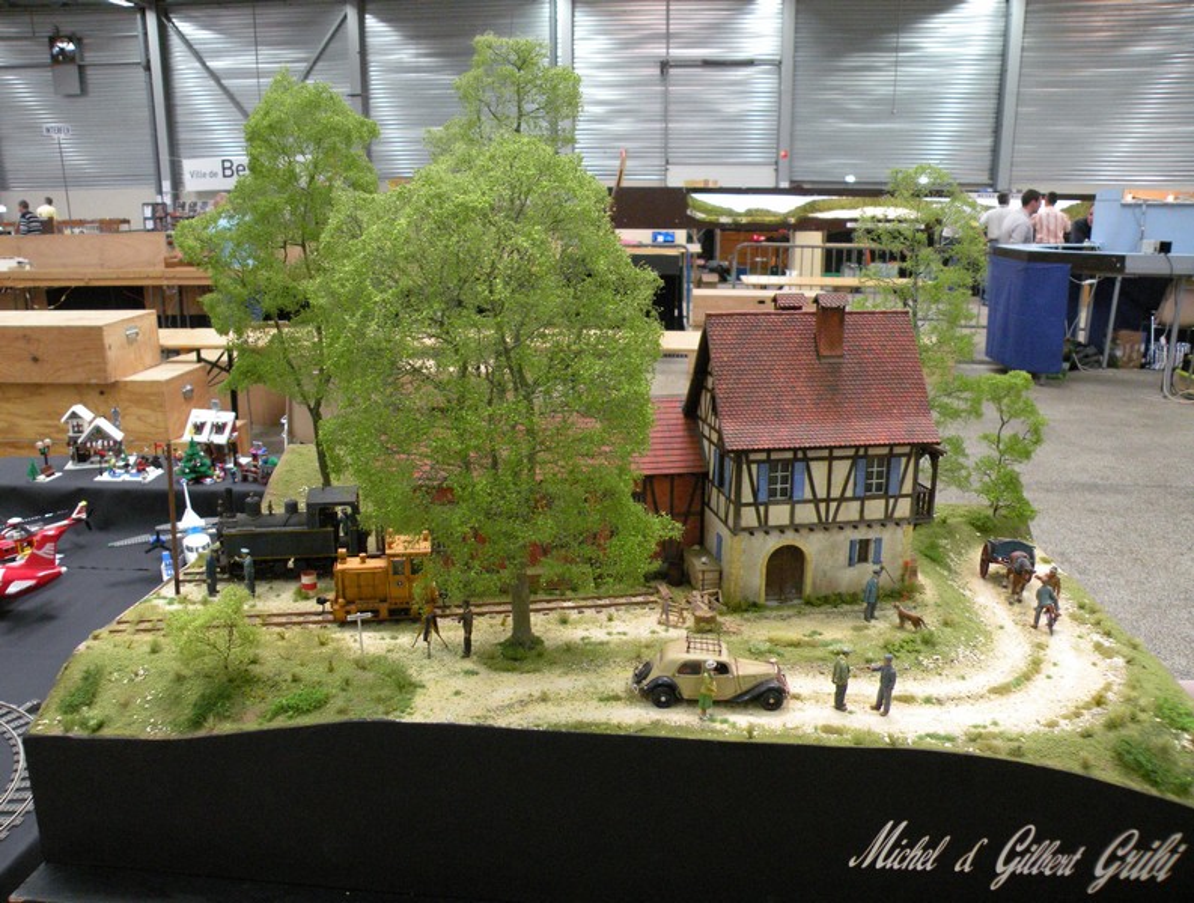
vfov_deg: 51.6
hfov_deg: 65.2
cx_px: 597
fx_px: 934
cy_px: 452
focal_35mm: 27
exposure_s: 1/60
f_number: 2.8
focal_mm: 4.7
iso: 343
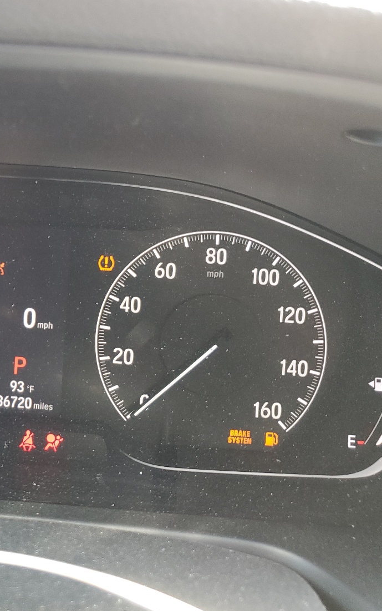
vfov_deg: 49.3
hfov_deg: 30.1
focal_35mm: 40
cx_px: 13
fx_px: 666
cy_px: 289
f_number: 1.5
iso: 94
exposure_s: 1/60.2
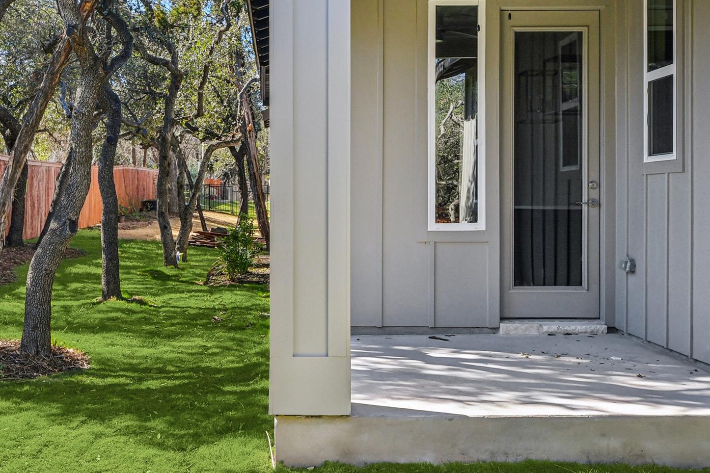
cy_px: 171
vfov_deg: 26.4
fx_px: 1006
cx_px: 284
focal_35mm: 51
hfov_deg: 38.7
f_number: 8
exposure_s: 1/250
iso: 400
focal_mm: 24
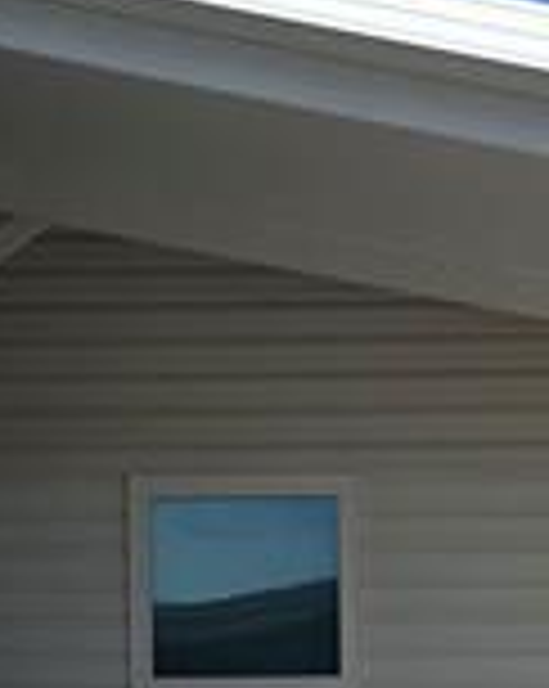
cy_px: 985
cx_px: 338
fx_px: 3195
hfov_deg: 9.8
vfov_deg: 11.8
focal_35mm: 157
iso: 80
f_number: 1.78
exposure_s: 1/7042
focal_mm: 6.86
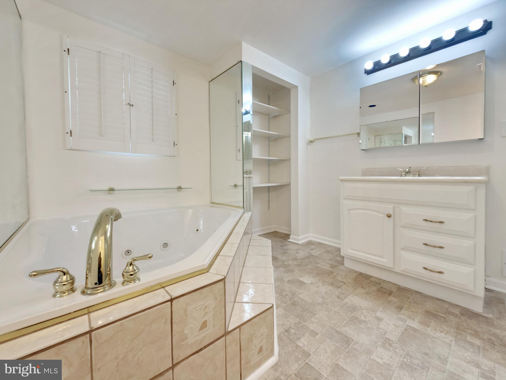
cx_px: 253
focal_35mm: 14
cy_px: 190
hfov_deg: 102.1
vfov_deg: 85.7
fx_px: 205
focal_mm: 2.22
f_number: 2.2
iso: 50
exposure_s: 1/60
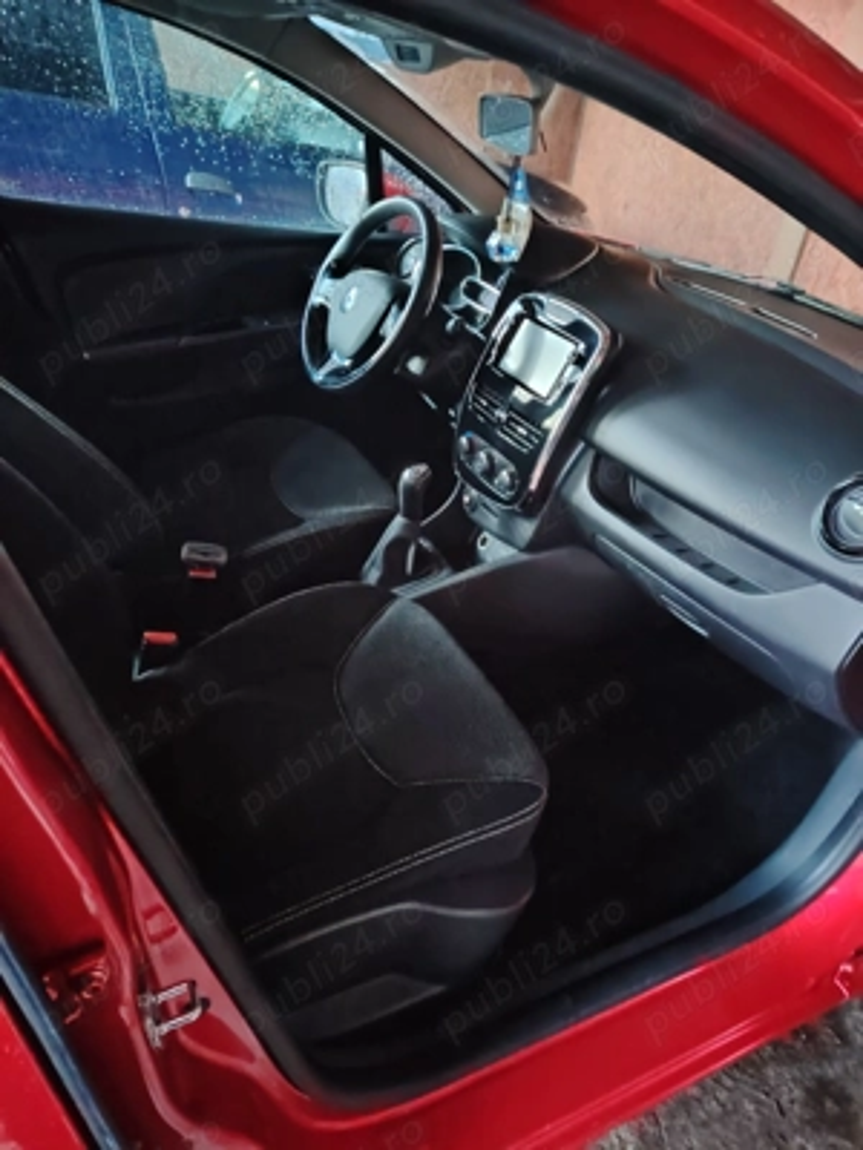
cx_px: 432
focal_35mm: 24
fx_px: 798
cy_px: 575
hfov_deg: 56.8
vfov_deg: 71.6
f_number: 1.75
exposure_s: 1/15.2
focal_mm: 5.25
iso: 8384
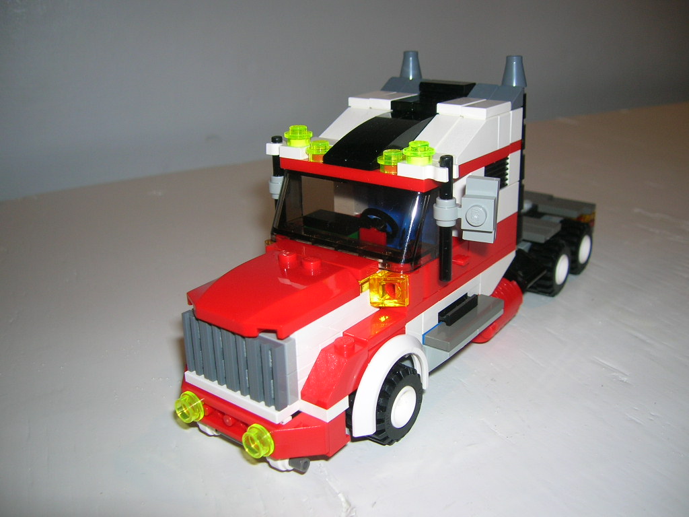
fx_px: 677
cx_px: 344
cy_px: 258
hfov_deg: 54.0
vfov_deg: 41.8
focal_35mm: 34
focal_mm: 5.7
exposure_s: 1/60.1
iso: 50
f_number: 2.9
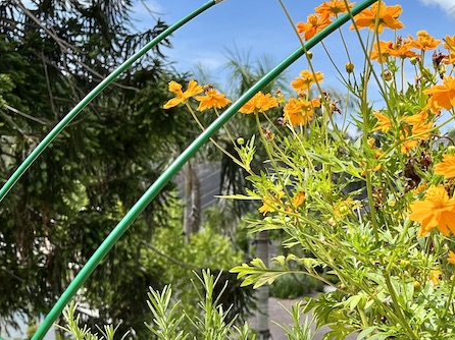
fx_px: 920
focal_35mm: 70
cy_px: 295
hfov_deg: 27.4
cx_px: 338
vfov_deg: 20.6
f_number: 1.6
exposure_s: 1/2222
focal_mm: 5.1
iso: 50
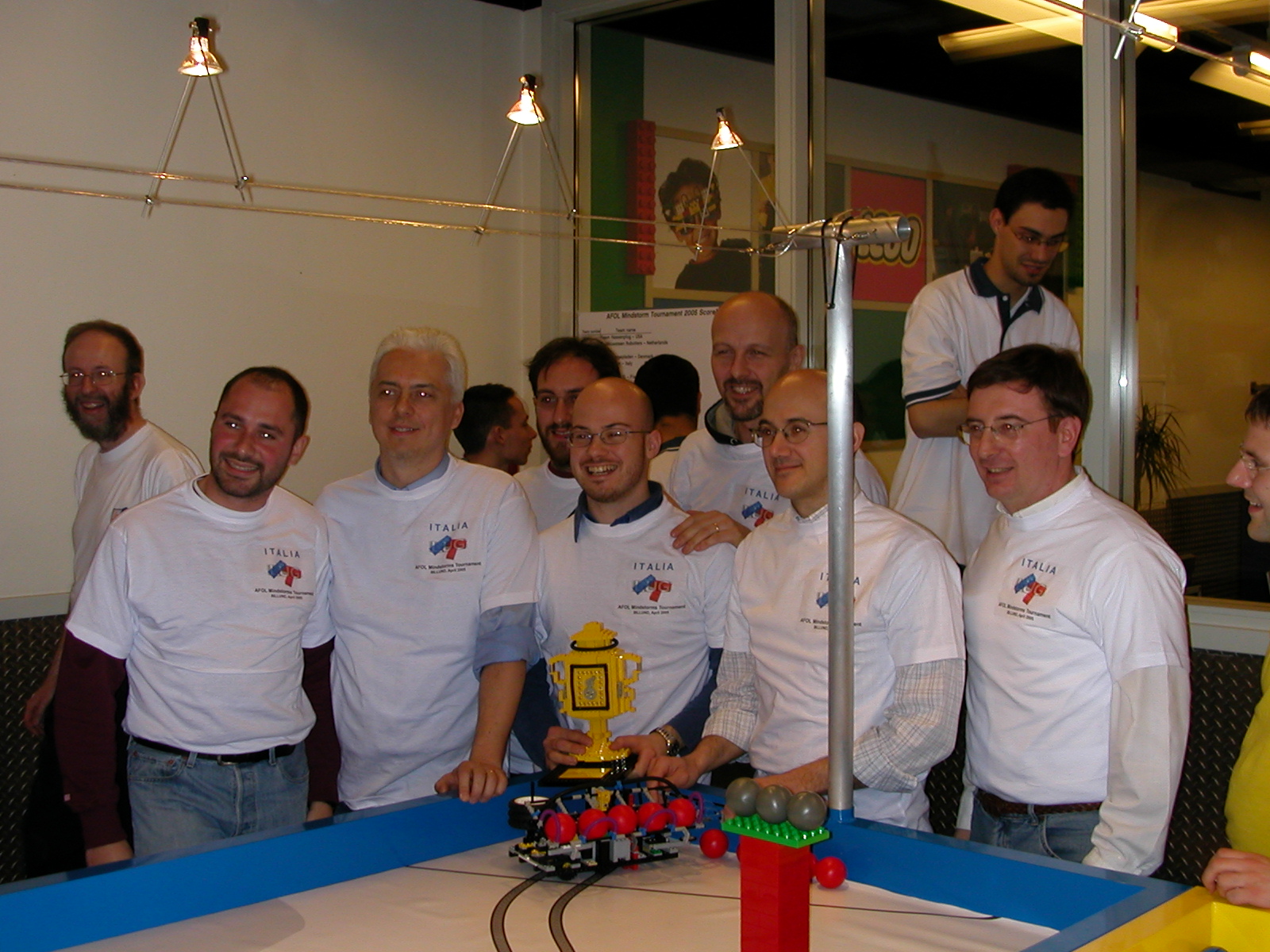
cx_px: 635
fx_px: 1578
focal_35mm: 43
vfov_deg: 33.6
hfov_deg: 43.9
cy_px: 476
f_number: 2.9
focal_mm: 6.6
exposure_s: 1/59.9
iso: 108
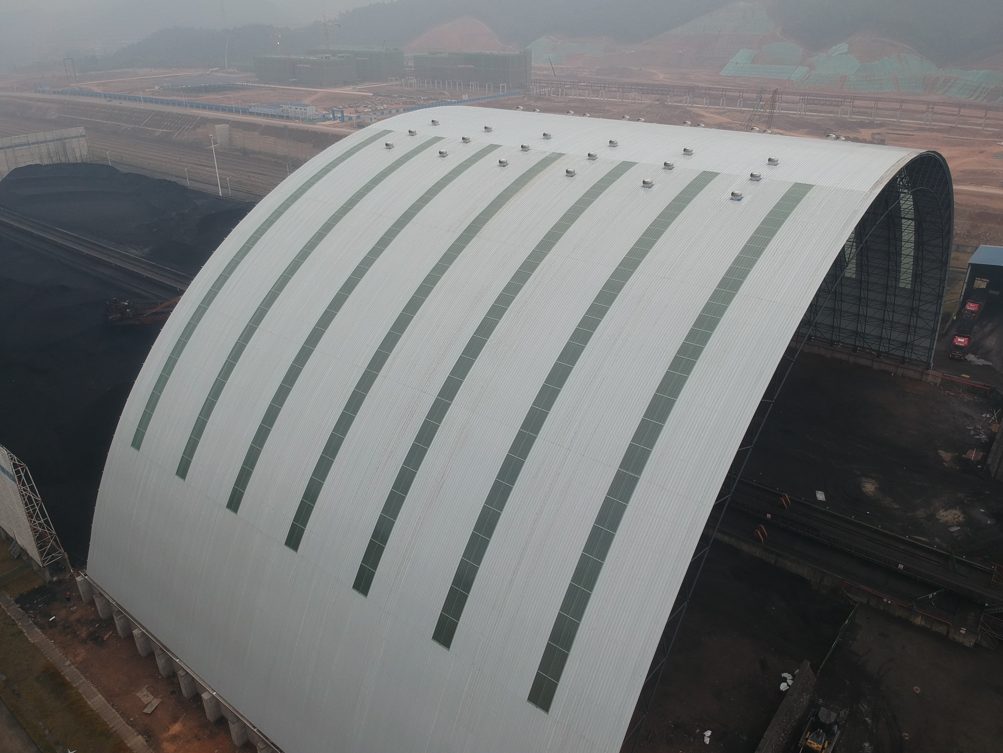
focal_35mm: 25
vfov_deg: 54.9
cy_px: 376
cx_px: 502
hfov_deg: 69.4
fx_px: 724
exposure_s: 1/640
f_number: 2.6
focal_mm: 4.49
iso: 100
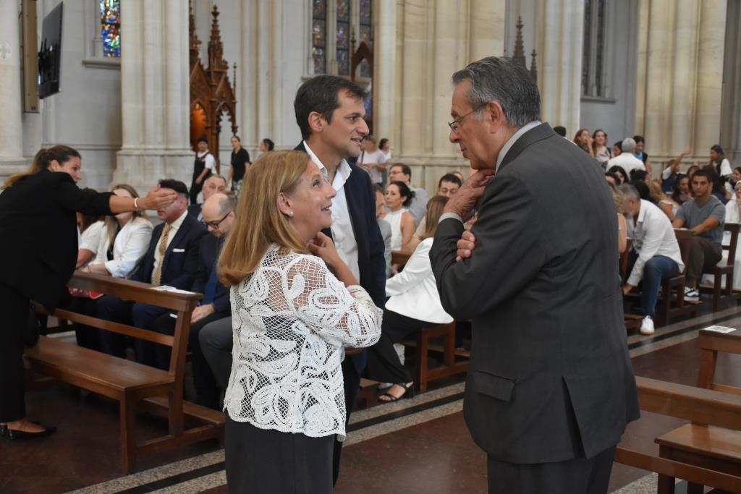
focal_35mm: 48
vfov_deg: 28.1
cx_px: 370
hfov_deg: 41.1
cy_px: 247
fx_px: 988
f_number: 4
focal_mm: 32
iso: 1600
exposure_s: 1/40
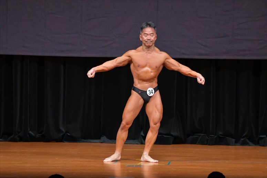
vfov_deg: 4.8
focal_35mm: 285
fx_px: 2113
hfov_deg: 7.2
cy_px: 89
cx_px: 134
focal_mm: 190
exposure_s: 1/400
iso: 5000
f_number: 5.6
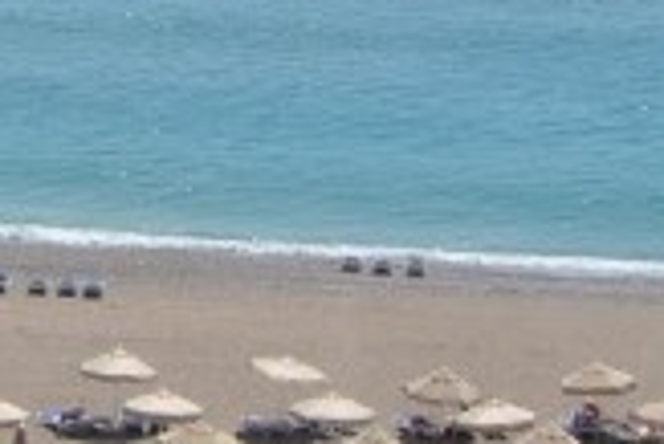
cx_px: -536
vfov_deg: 5.4
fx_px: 4670
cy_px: -322
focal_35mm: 253
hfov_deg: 7.9
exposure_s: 1/320
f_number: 9
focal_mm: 24
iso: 100
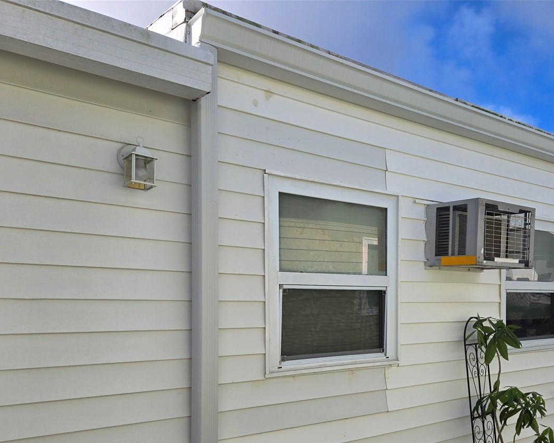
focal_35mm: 34
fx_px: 558
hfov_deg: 52.8
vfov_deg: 42.4
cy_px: 314
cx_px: 300
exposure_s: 1/1709
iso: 25
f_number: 1.8
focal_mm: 5.4
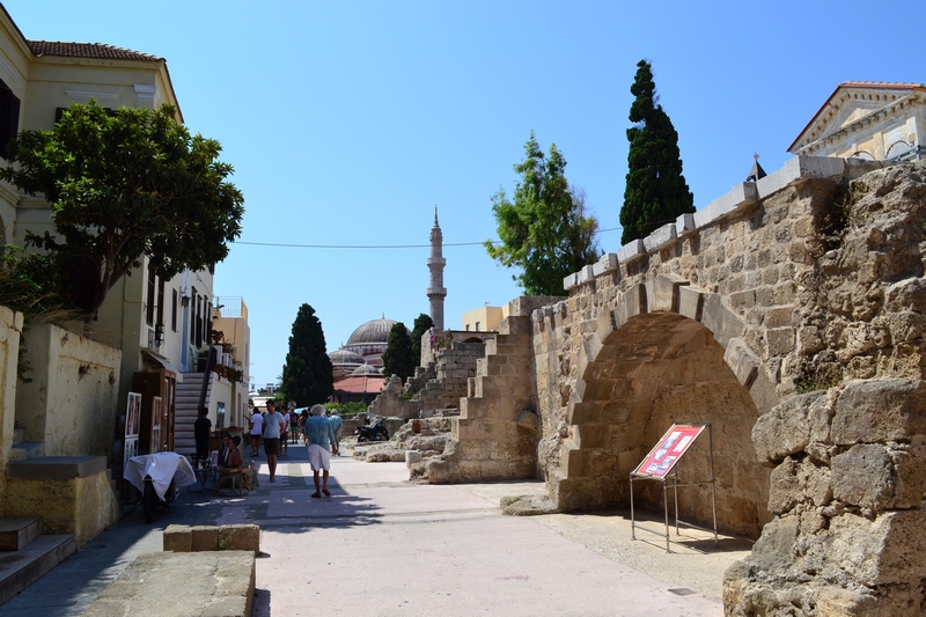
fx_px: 694
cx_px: 463
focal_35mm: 27
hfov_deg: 67.4
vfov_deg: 47.9
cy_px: 308
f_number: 10
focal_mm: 18
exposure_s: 1/320
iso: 200
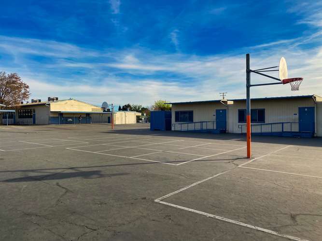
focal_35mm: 26
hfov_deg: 67.3
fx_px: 242
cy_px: 120
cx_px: 161
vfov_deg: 53.0
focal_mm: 4.25
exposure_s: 1/3311
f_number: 1.8
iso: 32
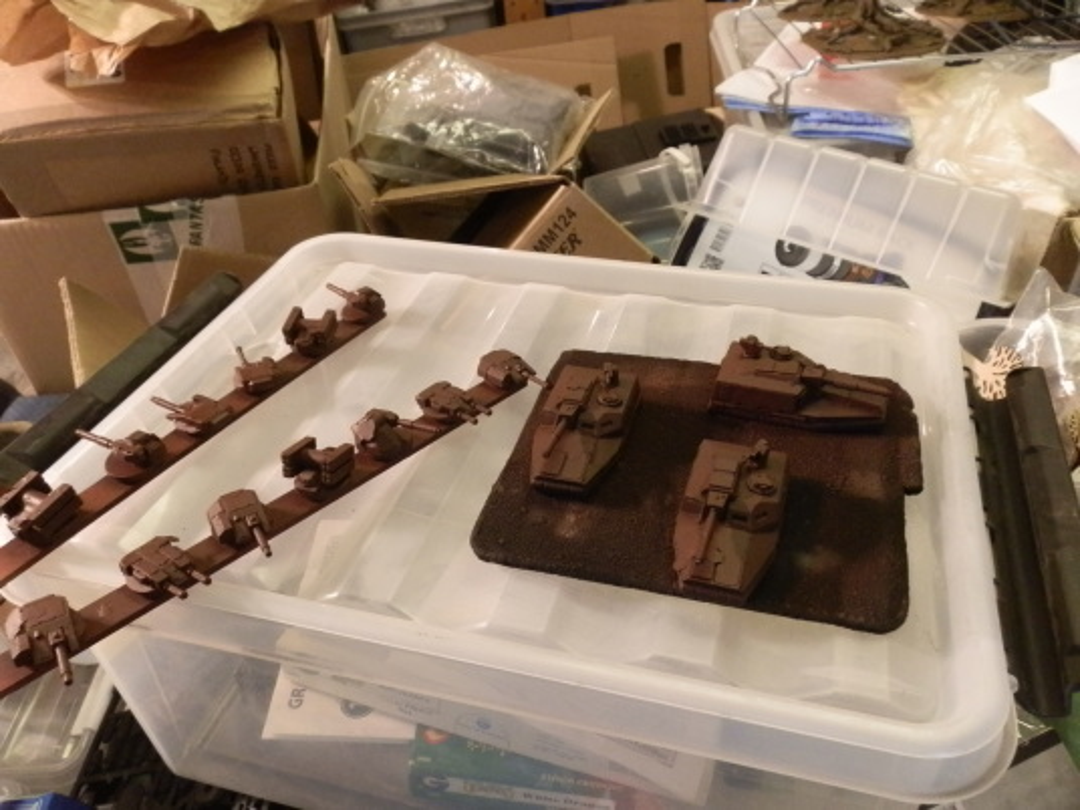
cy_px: 405
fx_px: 874
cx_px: 540
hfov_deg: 63.4
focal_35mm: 28
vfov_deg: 49.7
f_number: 3.1
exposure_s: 1/50
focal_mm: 5
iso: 400
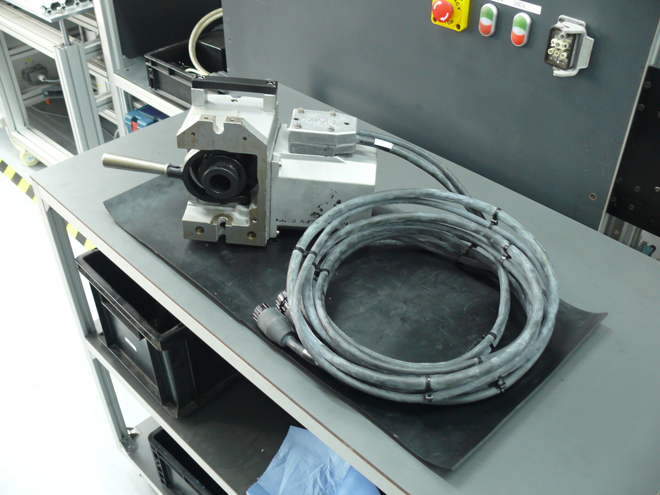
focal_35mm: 35
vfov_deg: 40.7
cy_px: 248
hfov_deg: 52.6
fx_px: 667
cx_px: 330
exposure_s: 1/10
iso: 200
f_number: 2.8
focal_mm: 7.4
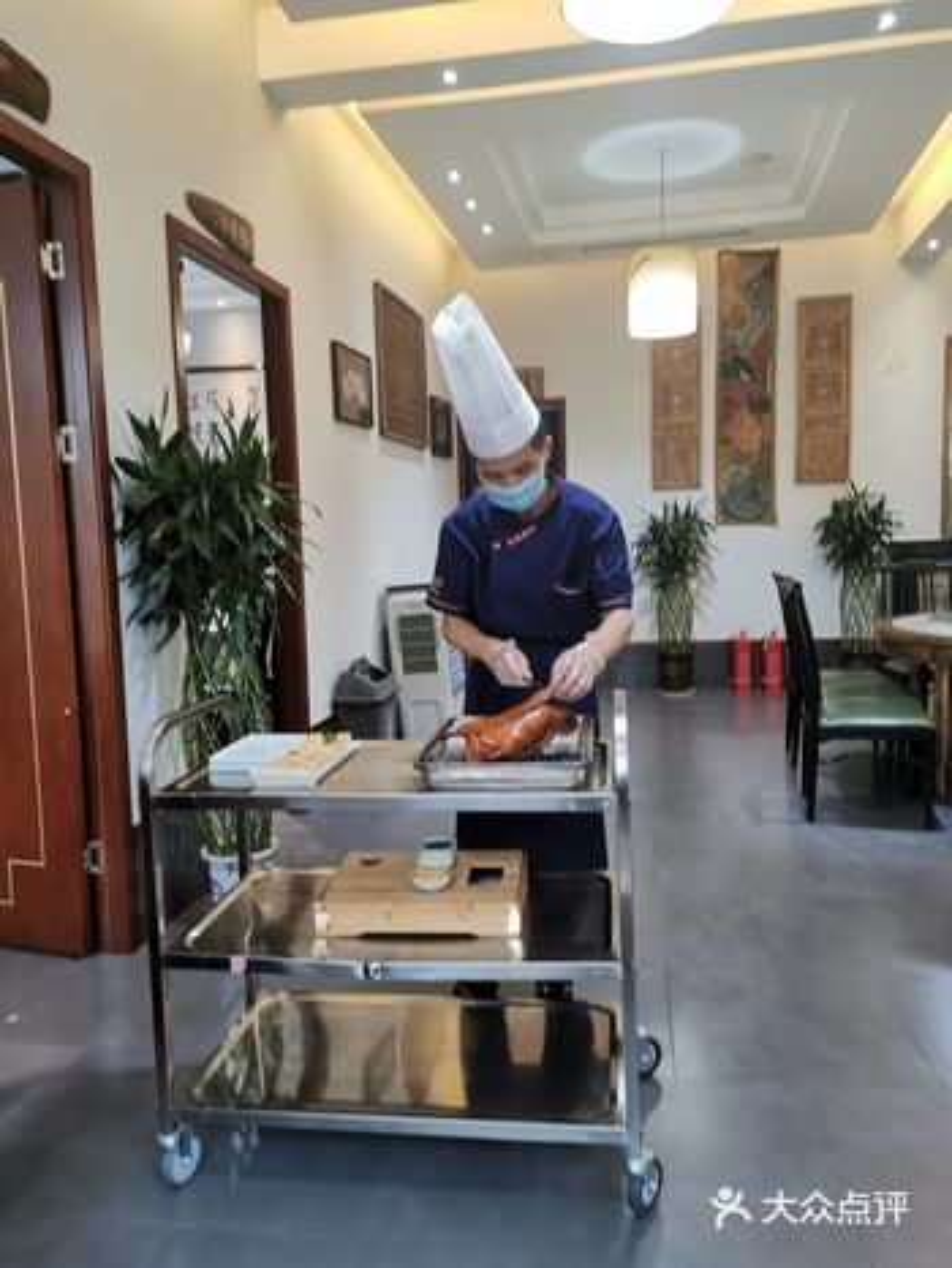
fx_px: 989
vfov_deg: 65.3
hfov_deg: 51.4
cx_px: 476
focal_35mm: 27
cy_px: 634
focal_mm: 5.58
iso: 320
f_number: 1.8
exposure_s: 1/50
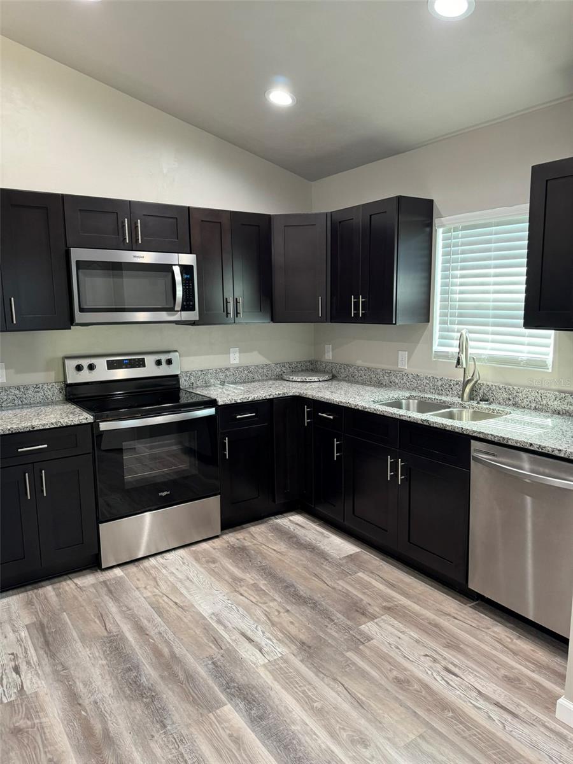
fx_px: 530
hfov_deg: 56.8
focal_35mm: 24
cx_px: 286
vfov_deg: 71.6
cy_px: 382
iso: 250
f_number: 1.78
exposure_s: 1/60
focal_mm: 6.86
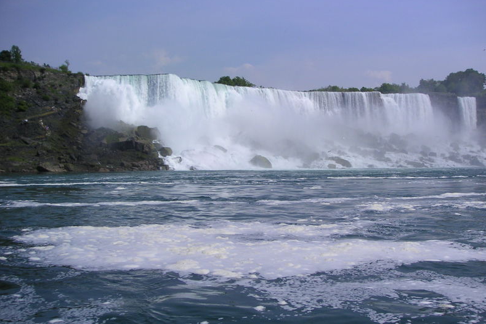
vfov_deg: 34.2
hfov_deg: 49.6
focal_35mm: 39
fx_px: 526
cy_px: 157
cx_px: 245
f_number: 6.7
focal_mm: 5.7
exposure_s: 1/350
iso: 50
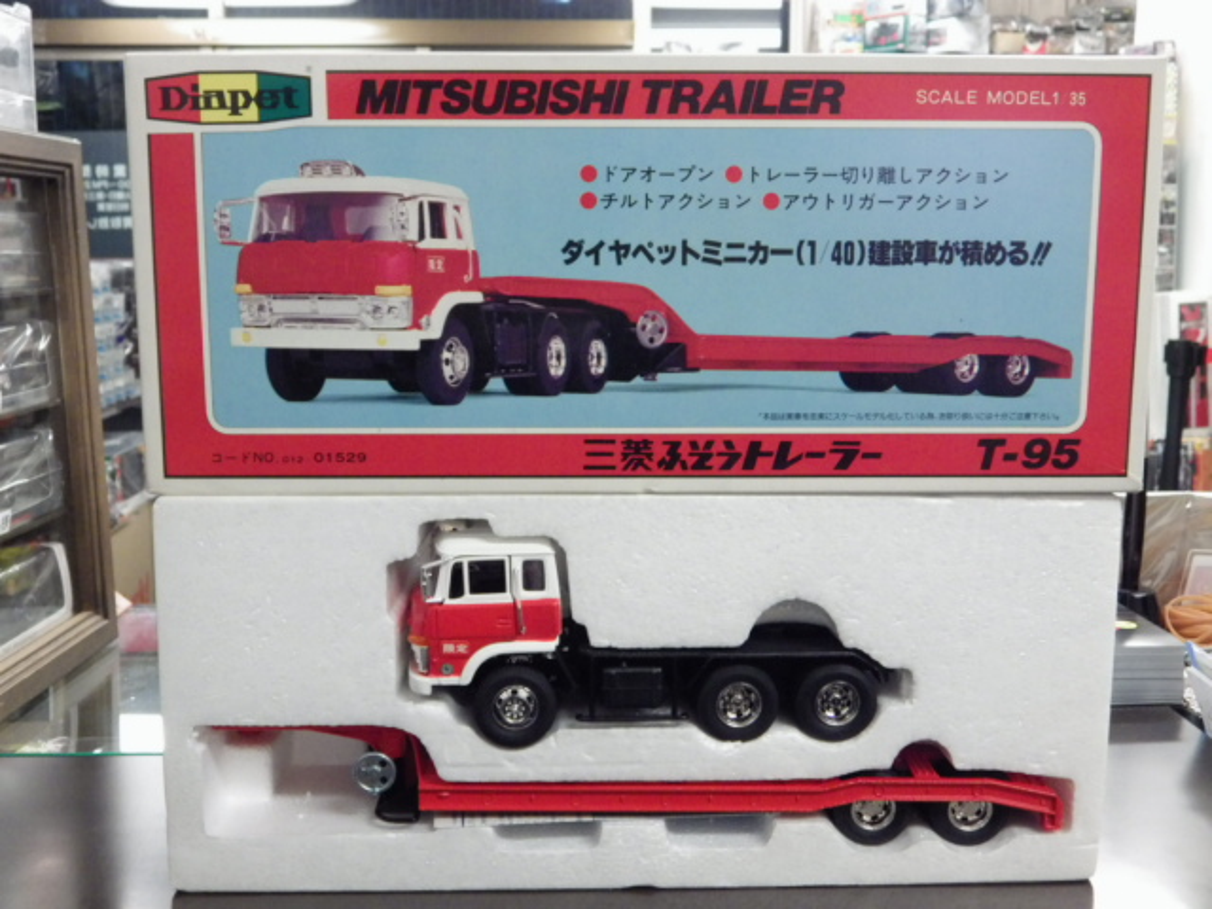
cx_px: 606
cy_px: 454
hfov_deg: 45.8
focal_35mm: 41
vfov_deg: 35.1
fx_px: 1436
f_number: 3.6
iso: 800
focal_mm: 7.4
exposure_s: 1/30
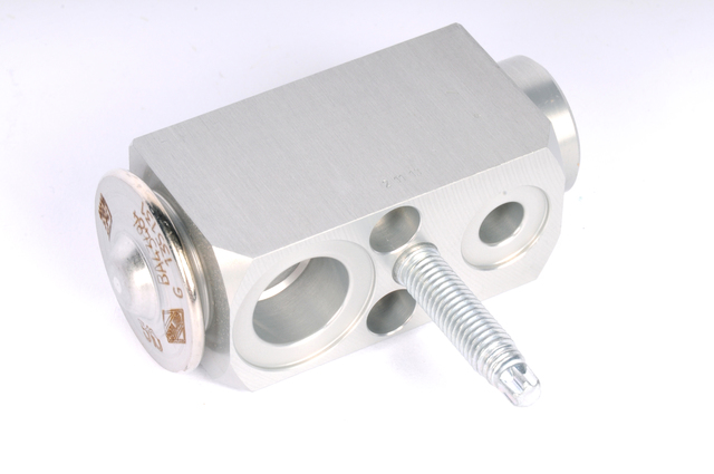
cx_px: 357
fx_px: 5942
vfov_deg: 4.6
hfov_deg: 6.9
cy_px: 237
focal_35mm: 300
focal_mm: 200
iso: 320
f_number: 25
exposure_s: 1/200
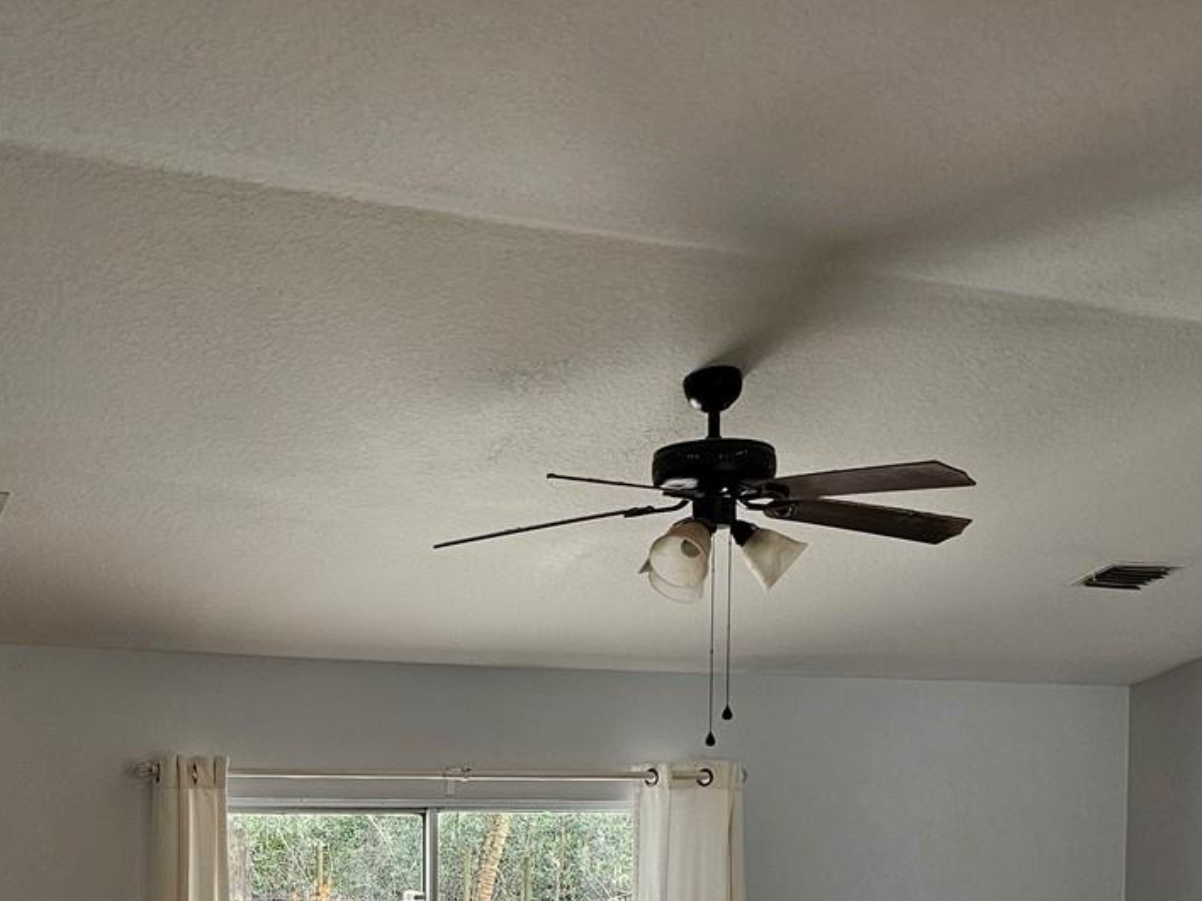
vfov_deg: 26.4
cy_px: 925
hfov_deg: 36.5
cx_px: 423
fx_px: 1806
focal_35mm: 52
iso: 200
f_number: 1.7
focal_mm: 6.3
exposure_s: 1/120
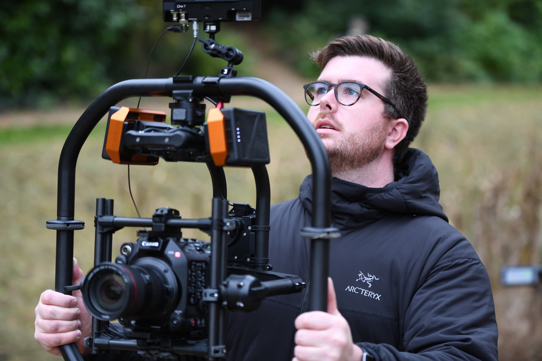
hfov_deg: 20.4
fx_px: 1505
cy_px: 180
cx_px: 271
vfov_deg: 13.7
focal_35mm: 100
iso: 800
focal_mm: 100
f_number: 2.8
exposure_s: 1/200
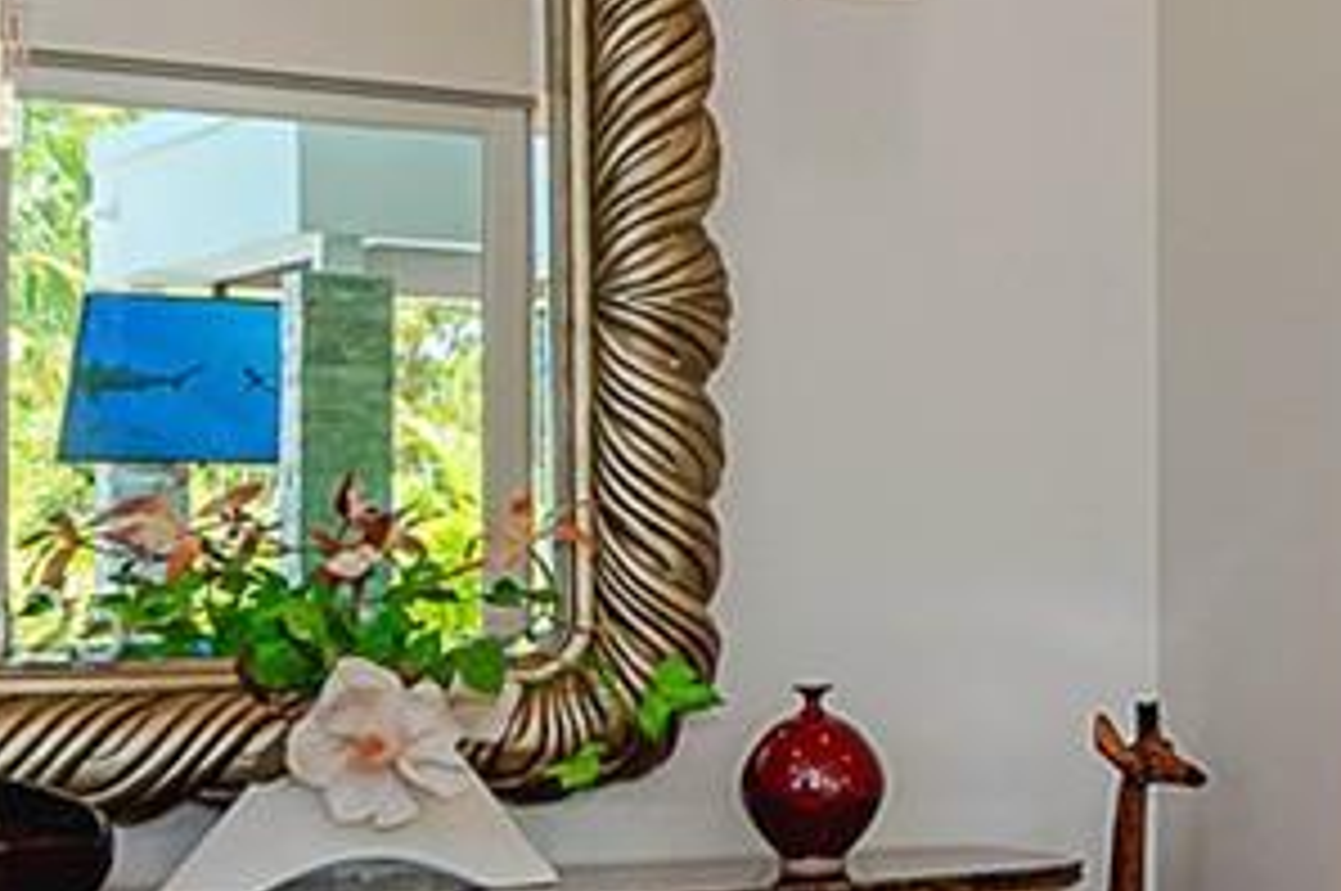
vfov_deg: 15.8
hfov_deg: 18.9
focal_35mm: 86
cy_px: 634
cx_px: 2326
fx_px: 3200
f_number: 8
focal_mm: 16
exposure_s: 1/40
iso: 400
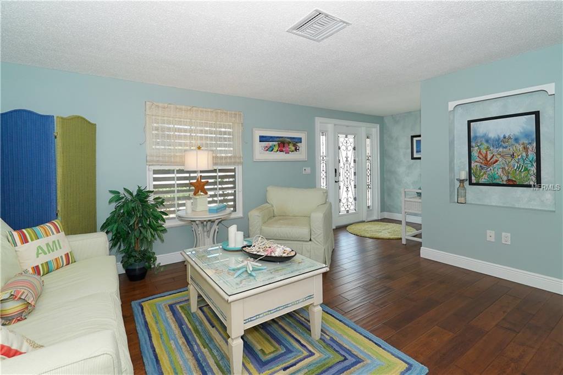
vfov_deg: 73.8
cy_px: 188
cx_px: 282
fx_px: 250
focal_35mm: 16
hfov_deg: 96.7
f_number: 9
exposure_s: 1/60
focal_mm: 16
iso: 800
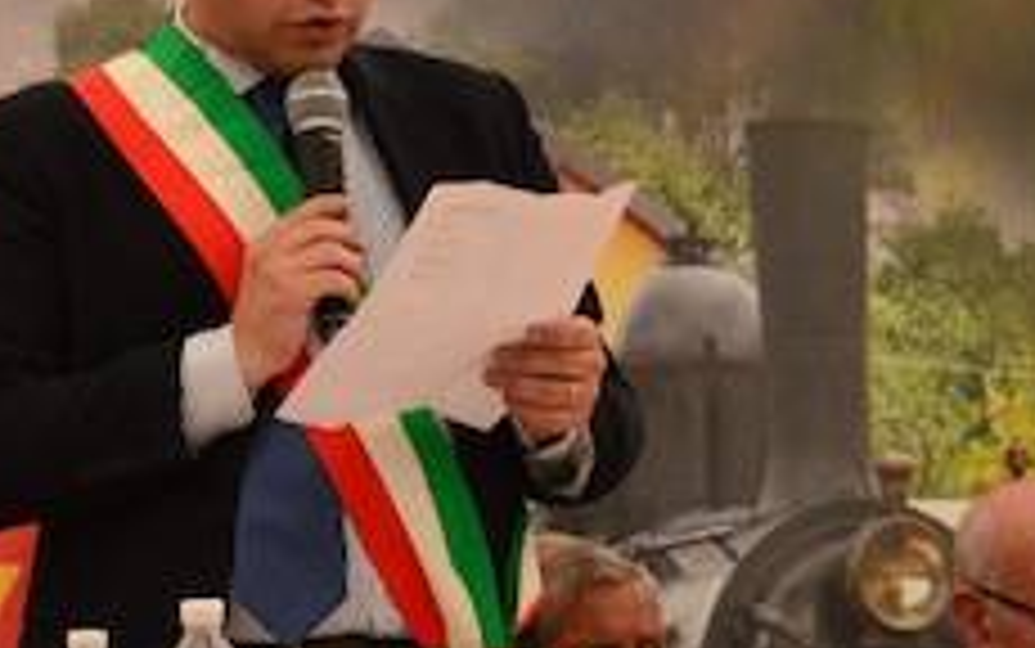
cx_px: 216
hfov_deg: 9.5
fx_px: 6190
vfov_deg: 6.0
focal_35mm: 219
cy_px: 135
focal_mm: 55
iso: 400
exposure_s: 1/100
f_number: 9
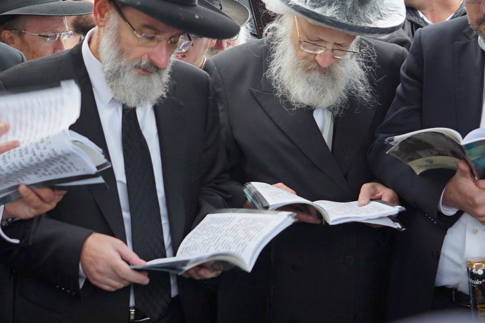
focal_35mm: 64
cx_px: 206
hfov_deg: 31.4
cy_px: 105
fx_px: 862
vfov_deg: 21.1
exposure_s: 1/60
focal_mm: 24
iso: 320
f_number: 4
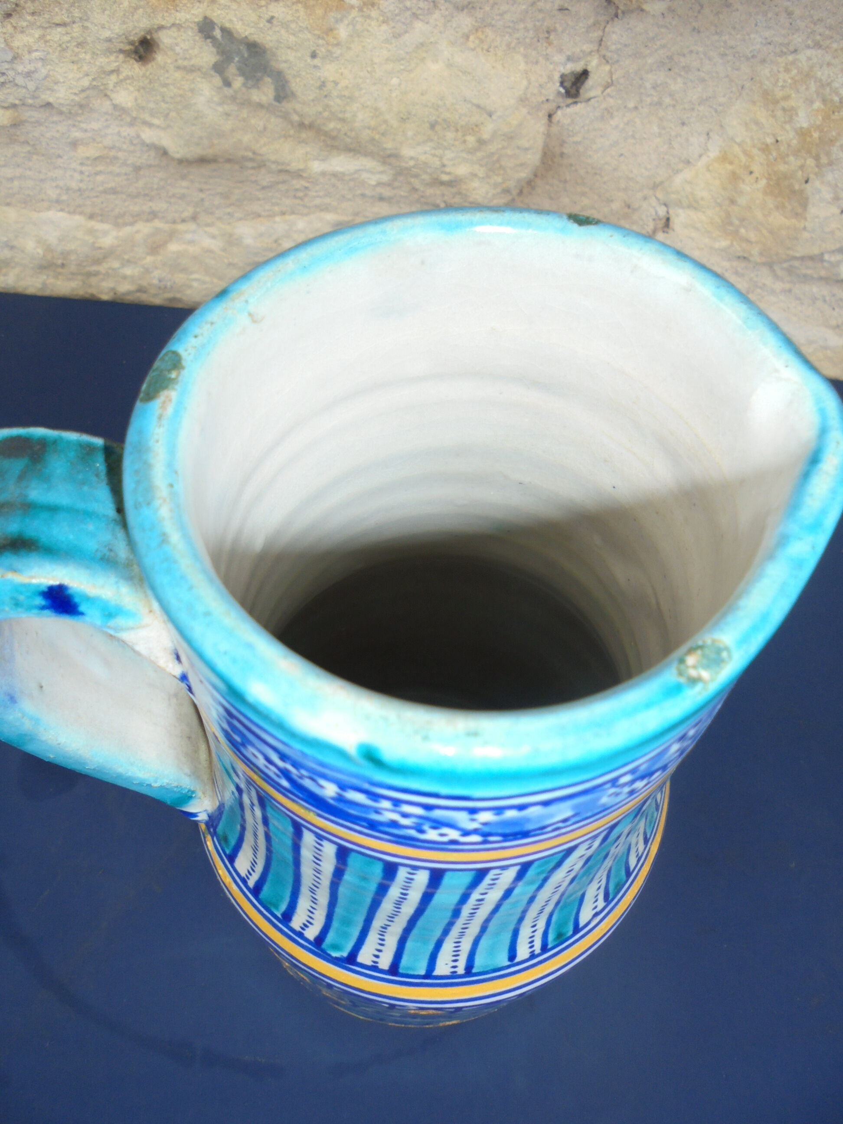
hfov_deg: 53.1
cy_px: 562
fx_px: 844
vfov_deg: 67.3
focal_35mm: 26
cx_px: 422
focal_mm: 4.6
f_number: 3.5
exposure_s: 1/200
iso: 100
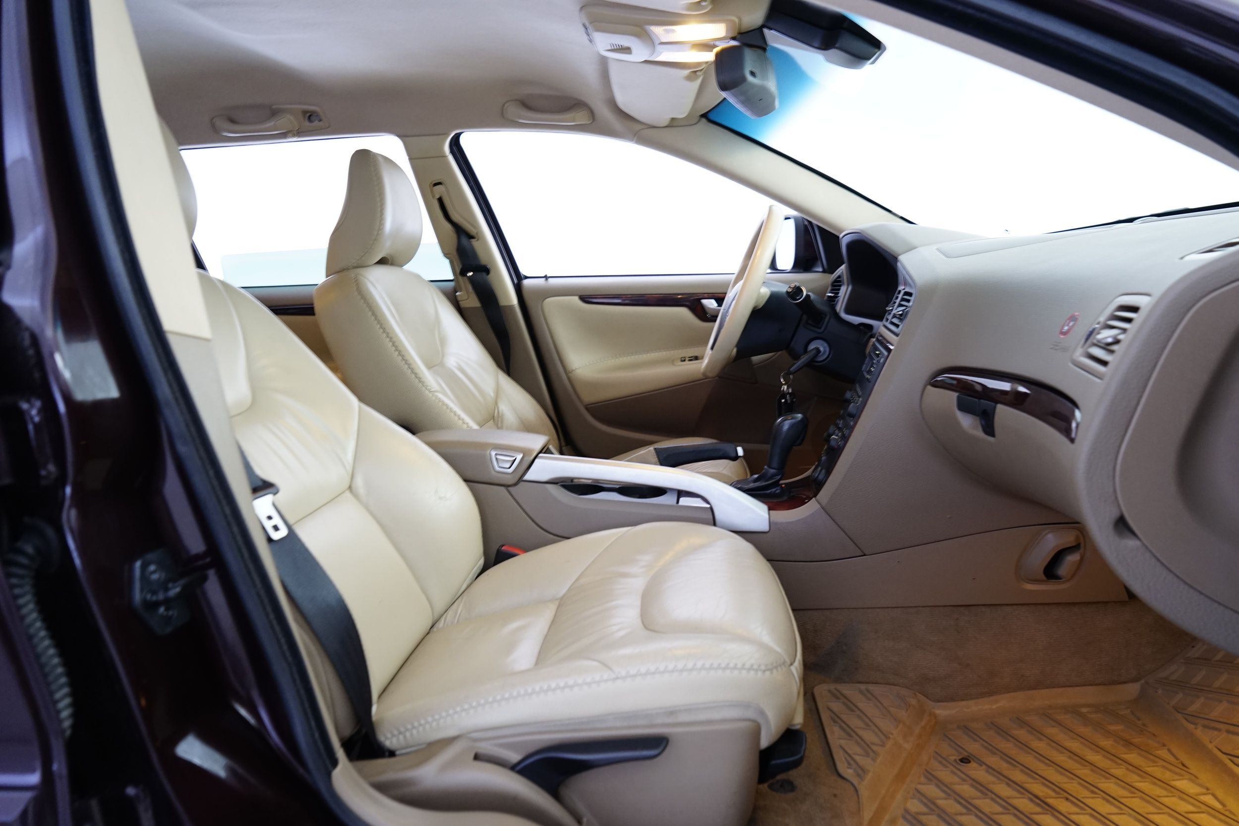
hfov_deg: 73.7
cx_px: 620
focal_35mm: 24
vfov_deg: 53.1
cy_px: 413
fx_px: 826
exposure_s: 1/8
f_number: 5
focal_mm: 24
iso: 1250
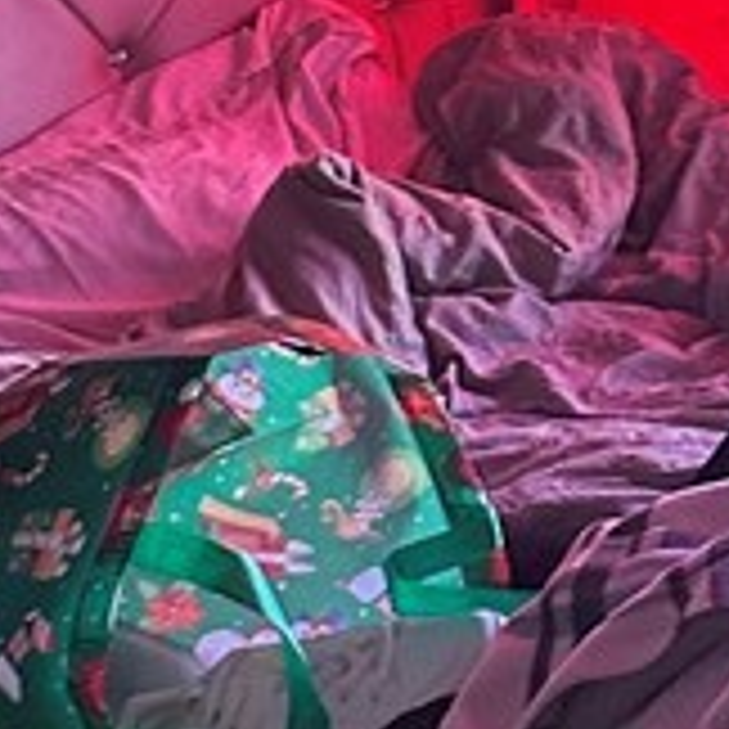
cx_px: 428
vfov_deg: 12.5
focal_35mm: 134
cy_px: -274
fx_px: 3193
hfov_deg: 13.0
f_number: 1.78
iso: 640
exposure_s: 1/60
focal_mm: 6.86
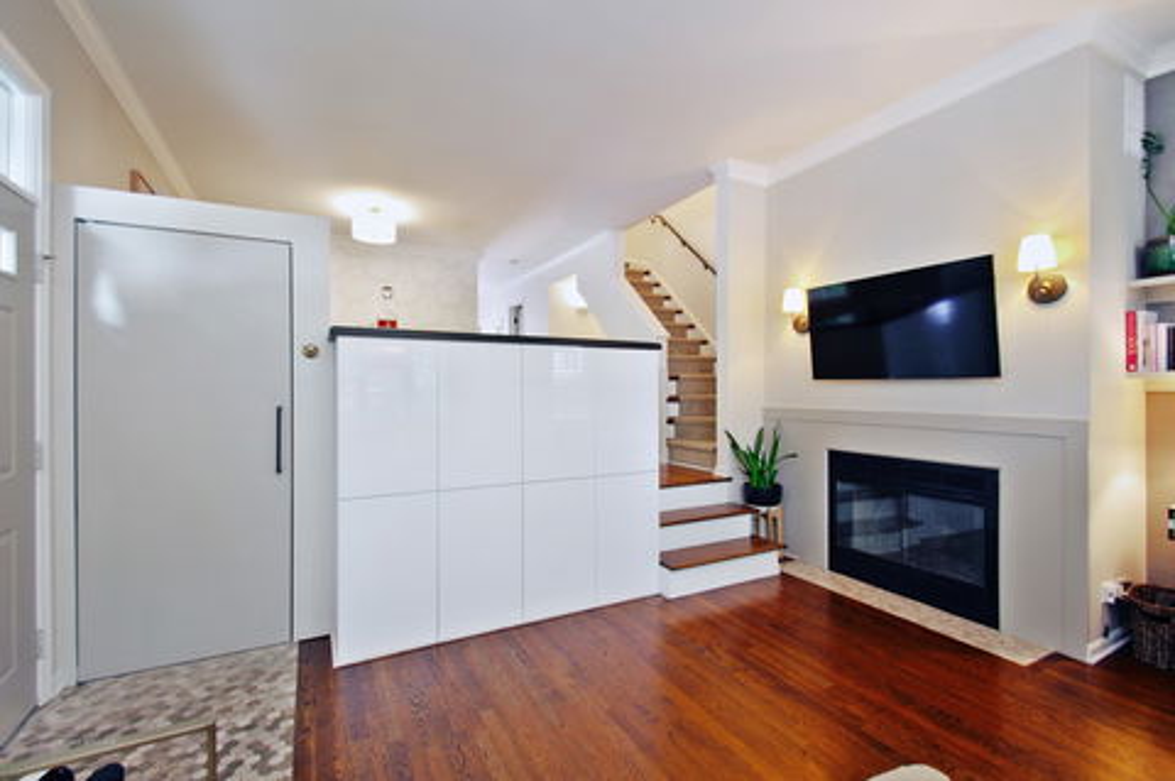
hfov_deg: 100.4
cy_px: 390
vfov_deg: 77.2
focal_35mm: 15
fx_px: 489
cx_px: 588
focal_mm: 10
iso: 200
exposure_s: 1/2
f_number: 8
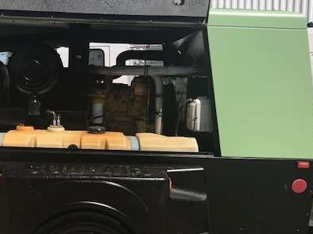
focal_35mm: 46
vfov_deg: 31.4
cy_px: 142
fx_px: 416
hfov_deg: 40.7
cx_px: 100
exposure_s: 1/1709
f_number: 1.8
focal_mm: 3.99
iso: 20
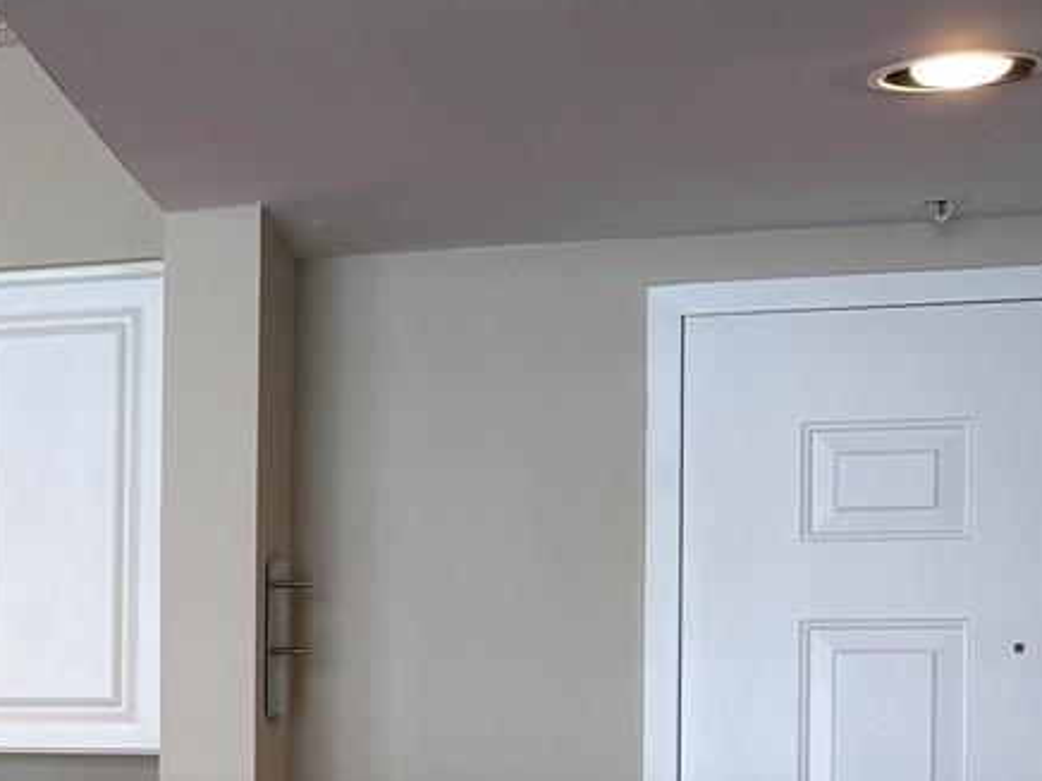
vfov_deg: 16.5
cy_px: 736
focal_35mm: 88
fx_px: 2649
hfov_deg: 19.7
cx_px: -471
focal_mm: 6.76
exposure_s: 1/120
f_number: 1.78
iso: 100
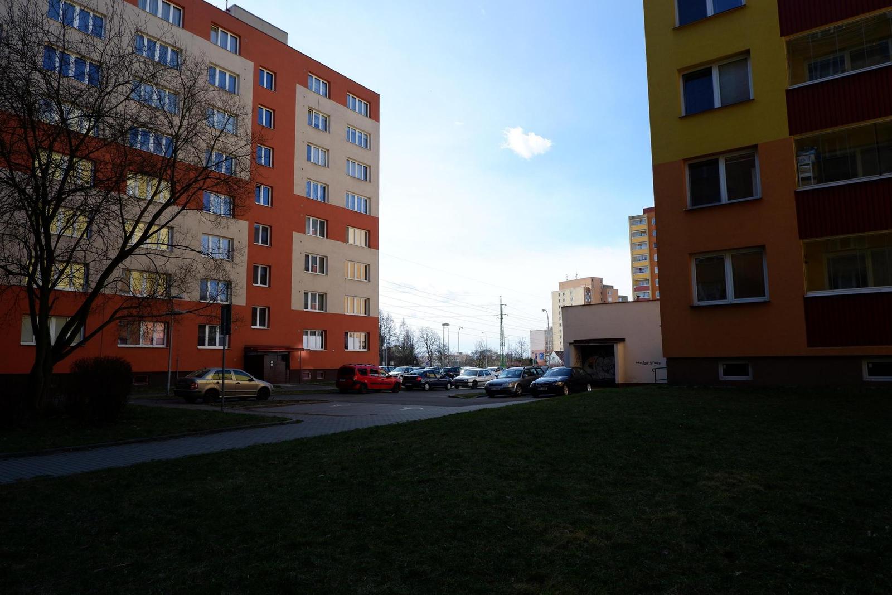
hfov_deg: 76.1
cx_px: 446
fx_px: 570
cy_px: 298
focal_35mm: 23
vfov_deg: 55.1
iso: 200
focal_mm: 15
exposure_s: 1/450
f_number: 6.4
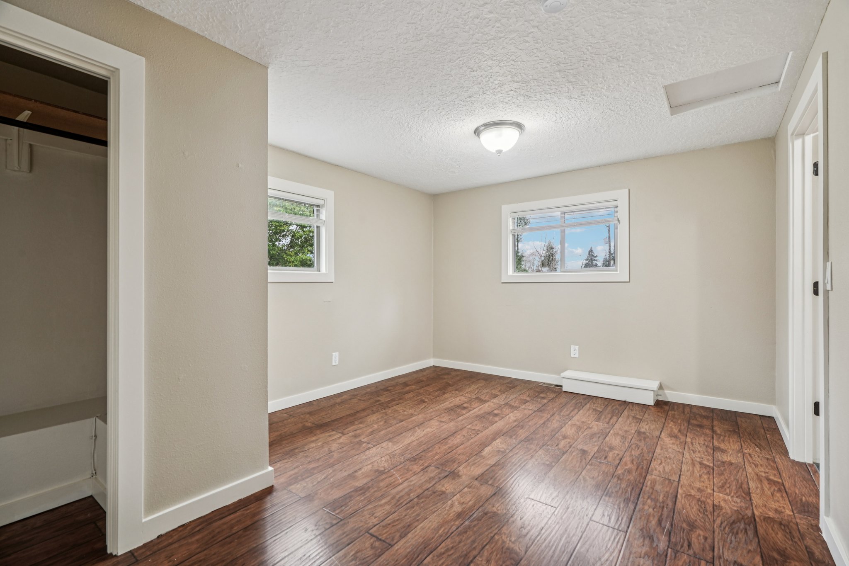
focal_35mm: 16
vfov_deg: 73.7
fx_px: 377
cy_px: 283
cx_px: 424
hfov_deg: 96.7
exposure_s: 1/3.33
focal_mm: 16
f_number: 8
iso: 400
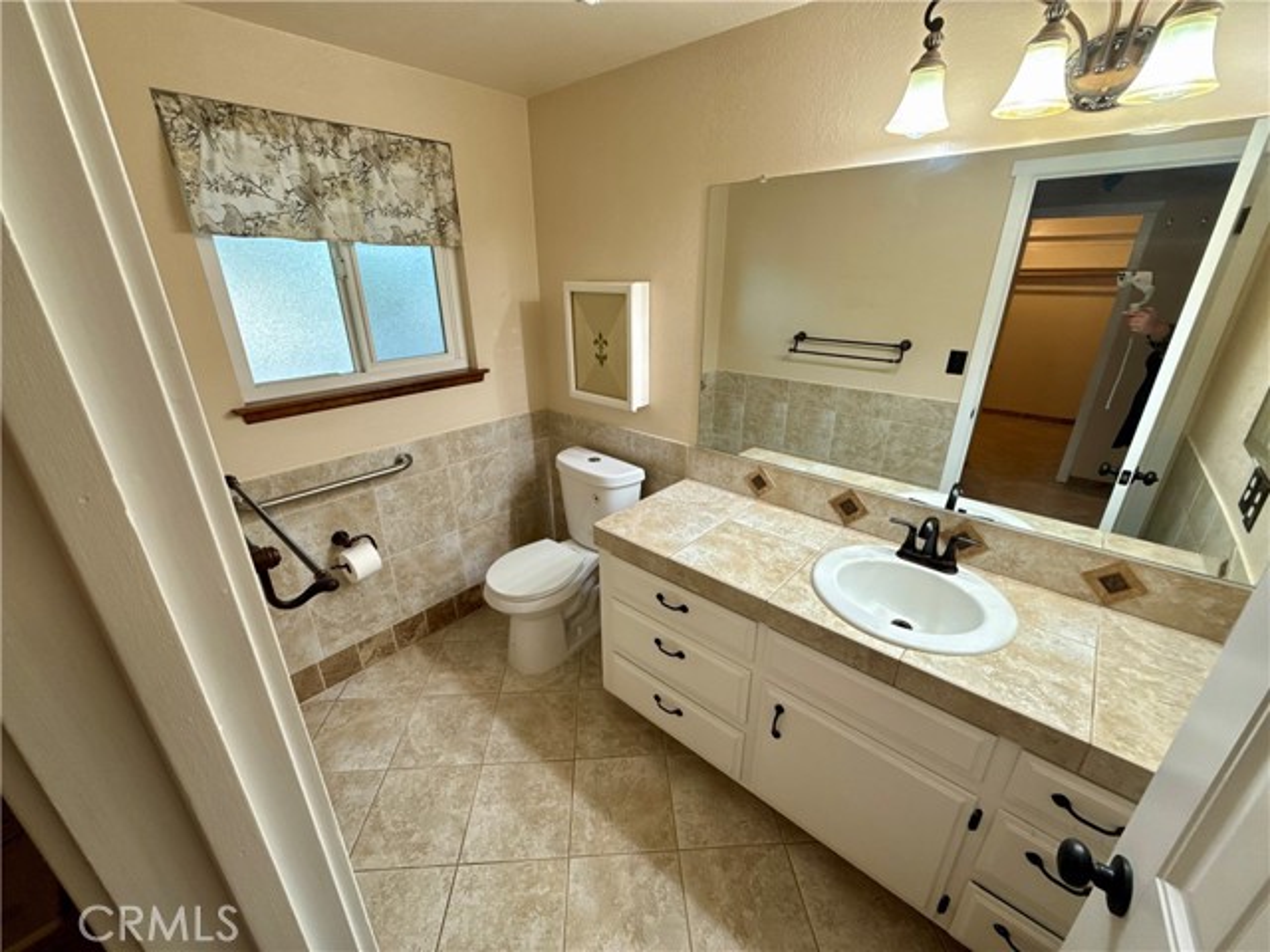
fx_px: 514
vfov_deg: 85.7
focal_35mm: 14
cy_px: 476
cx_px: 635
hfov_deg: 102.1
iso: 125
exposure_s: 1/120
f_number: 2.2
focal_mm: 2.22
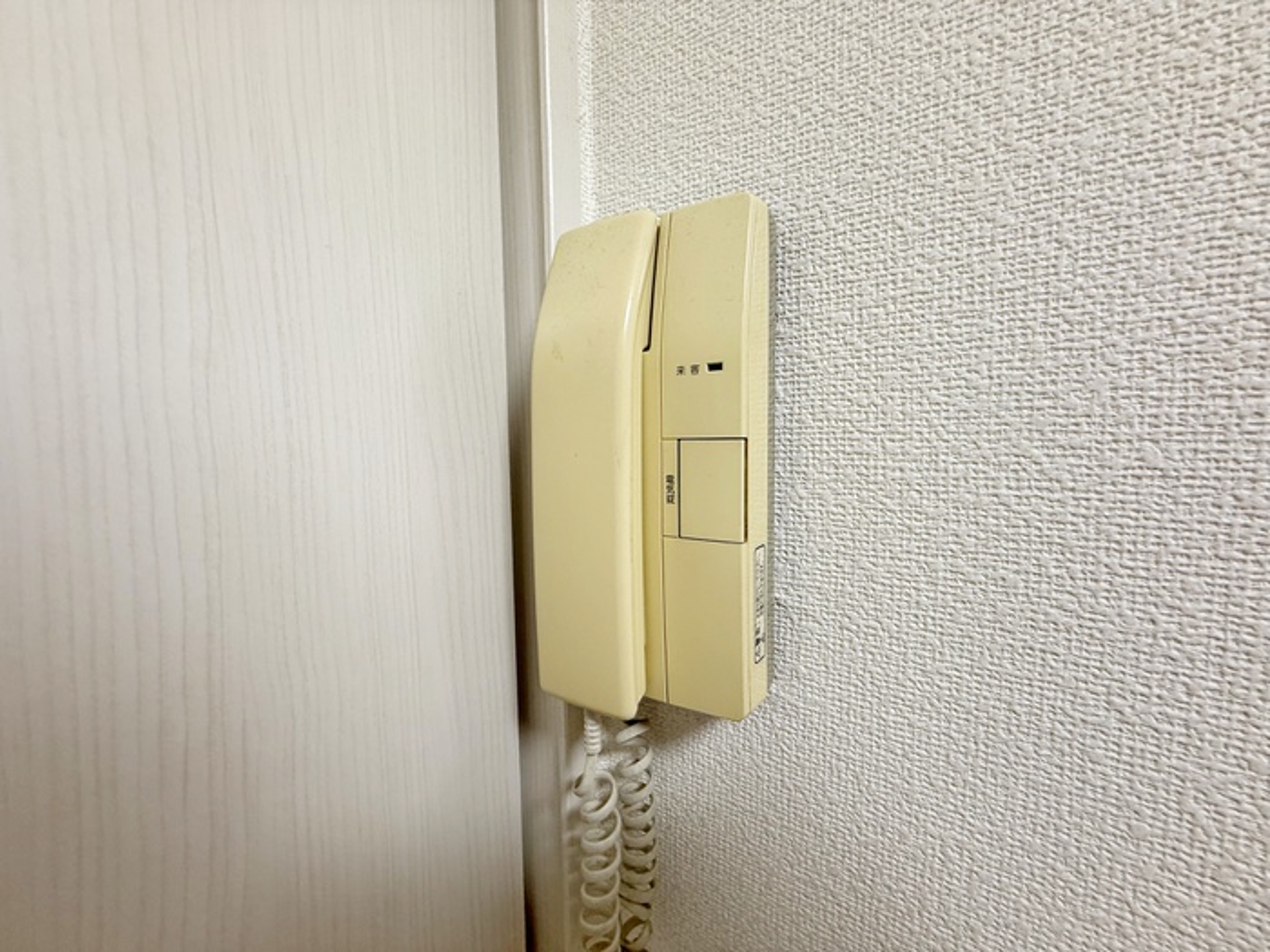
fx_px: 514
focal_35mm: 14
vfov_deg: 85.7
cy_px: 476
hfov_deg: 102.1
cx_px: 635
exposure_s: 1/100
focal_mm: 2.22
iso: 200
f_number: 2.2
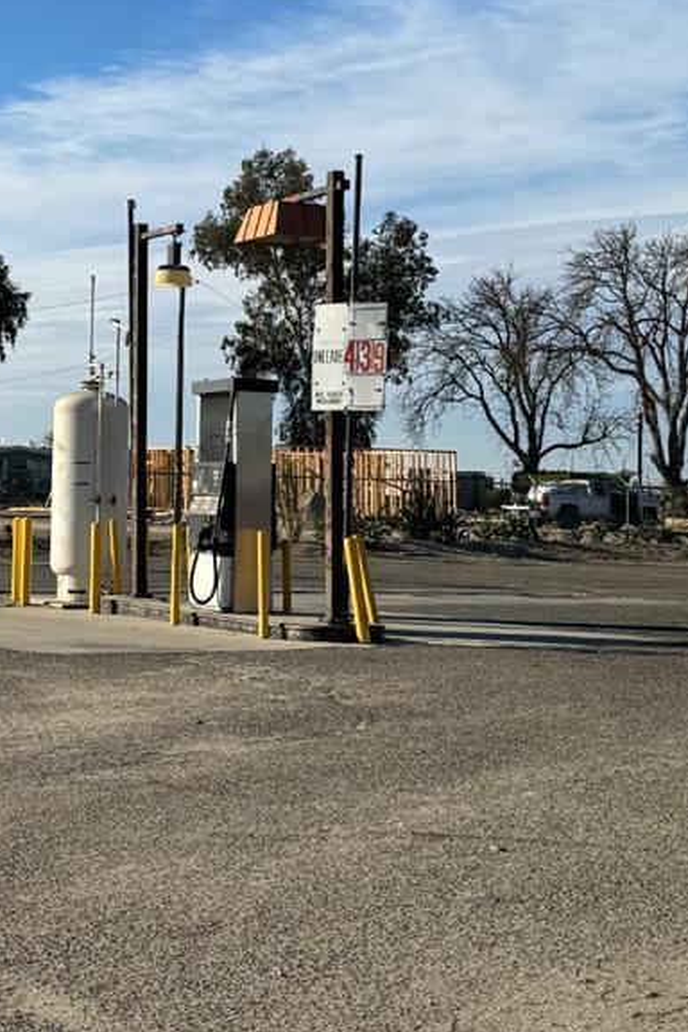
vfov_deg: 30.8
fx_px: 1863
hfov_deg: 20.6
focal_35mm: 65
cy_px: 359
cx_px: 103
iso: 80
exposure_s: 1/6410
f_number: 1.78
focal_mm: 6.76
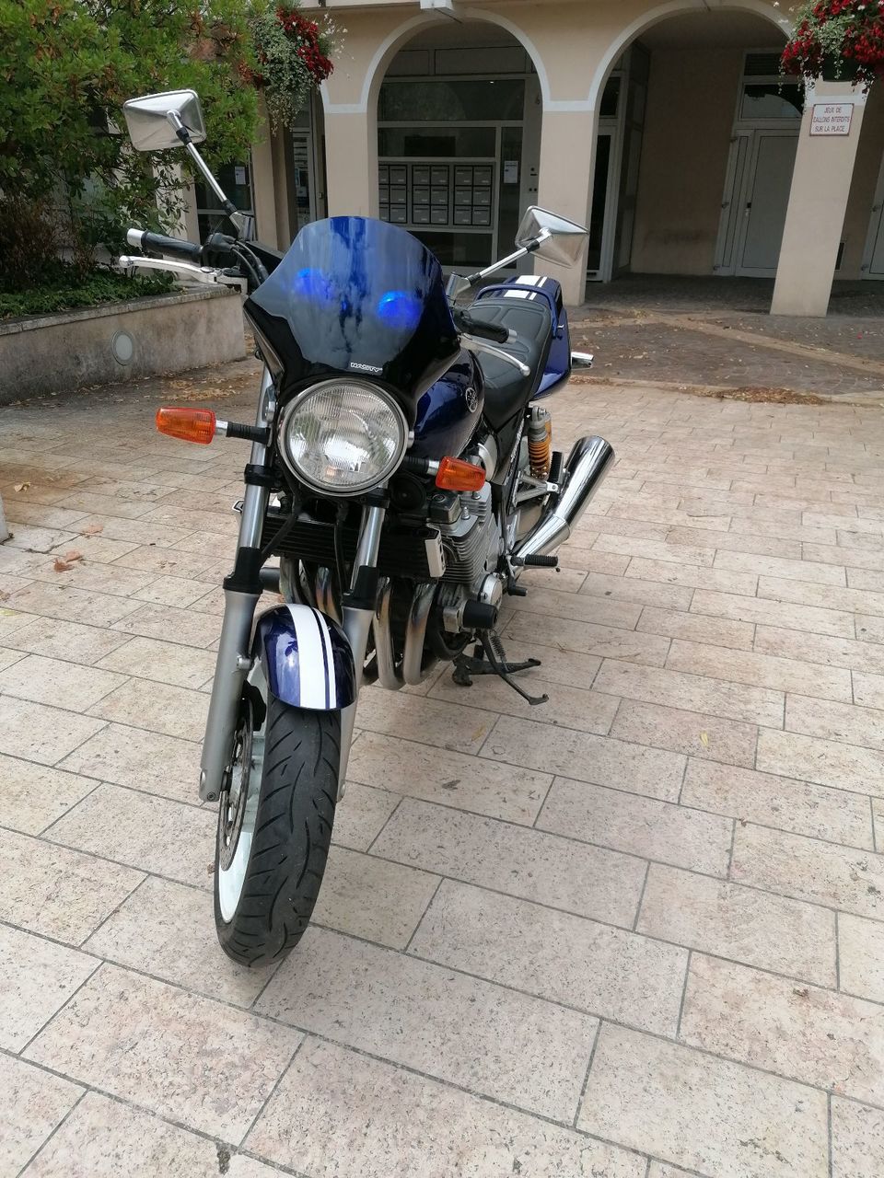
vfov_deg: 65.3
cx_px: 442
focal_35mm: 27
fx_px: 919
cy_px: 589
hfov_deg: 51.4
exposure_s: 1/1010
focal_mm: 4.75
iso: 50
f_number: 1.8
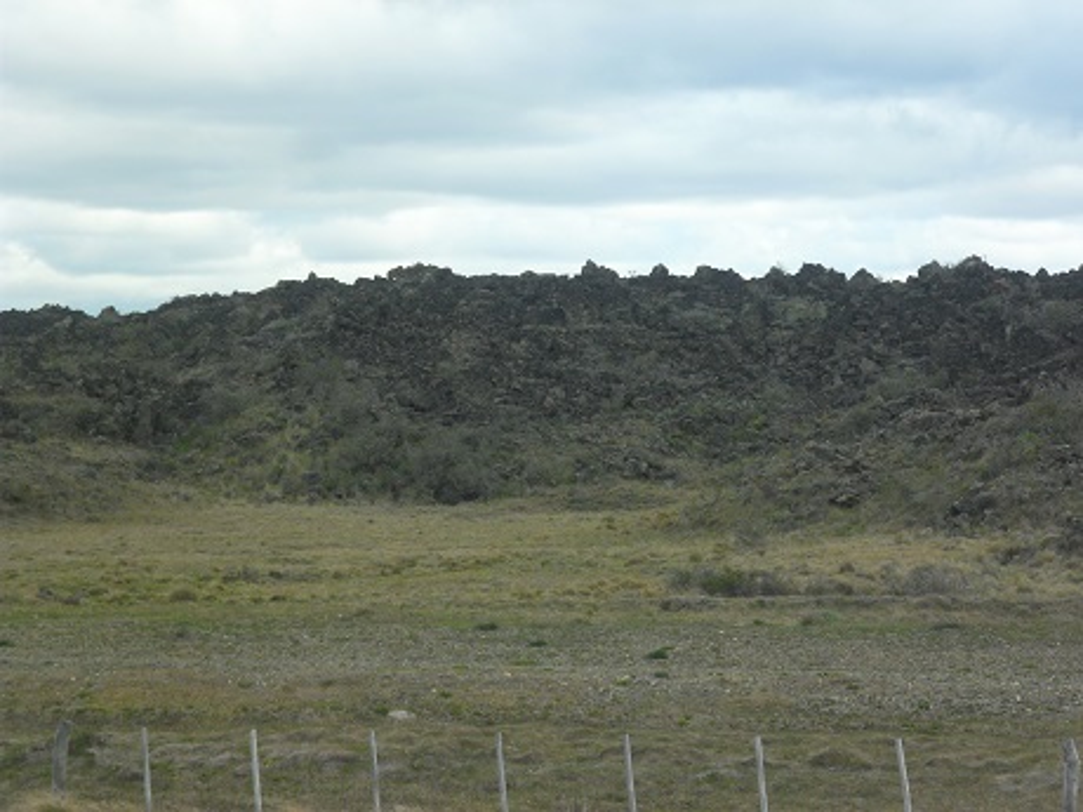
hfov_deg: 16.8
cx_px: 542
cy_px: 406
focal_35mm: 117
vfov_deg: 12.7
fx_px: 3660
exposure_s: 1/180
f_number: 5.4
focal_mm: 21
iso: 80
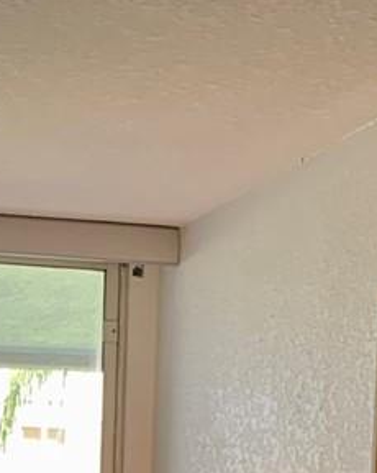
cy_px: 920
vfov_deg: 12.2
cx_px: -77
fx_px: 1969
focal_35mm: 141
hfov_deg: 10.7
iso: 25
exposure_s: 1/120
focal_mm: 4.25
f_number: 1.8
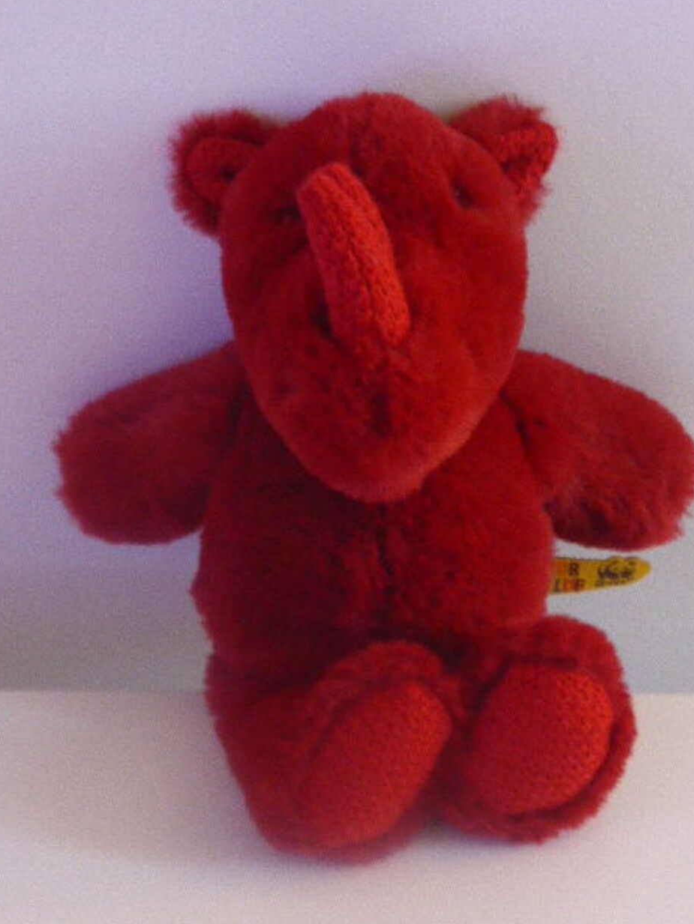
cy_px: 482
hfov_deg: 12.3
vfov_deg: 16.4
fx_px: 3207
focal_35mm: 120
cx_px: 356
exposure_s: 1/4
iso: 800
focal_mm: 18.2
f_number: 5.3
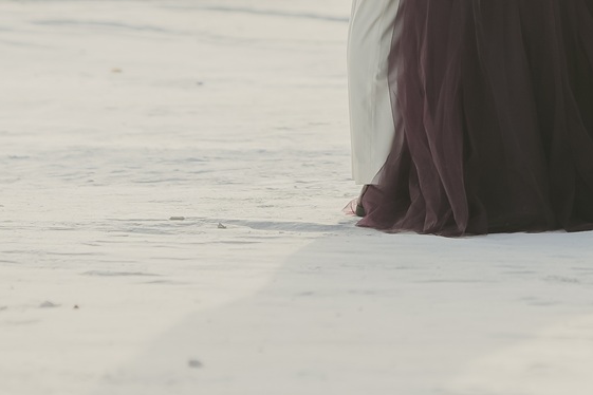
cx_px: 488
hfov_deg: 5.4
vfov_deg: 3.6
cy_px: -252
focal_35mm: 379
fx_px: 6242
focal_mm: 85
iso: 100
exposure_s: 1/2000
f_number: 2
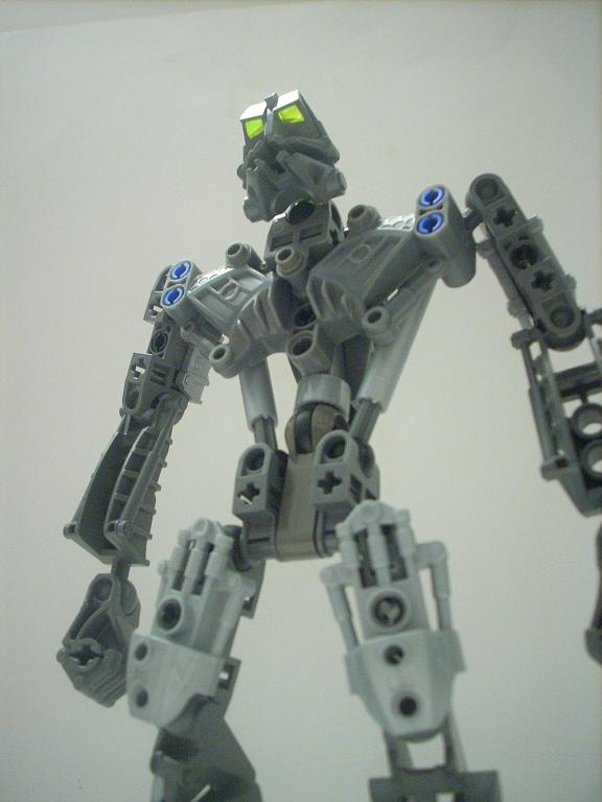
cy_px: 401
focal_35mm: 37
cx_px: 301
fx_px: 858
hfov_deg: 38.7
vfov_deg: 50.1
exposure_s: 1/4
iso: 336
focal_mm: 6.2
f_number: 2.8
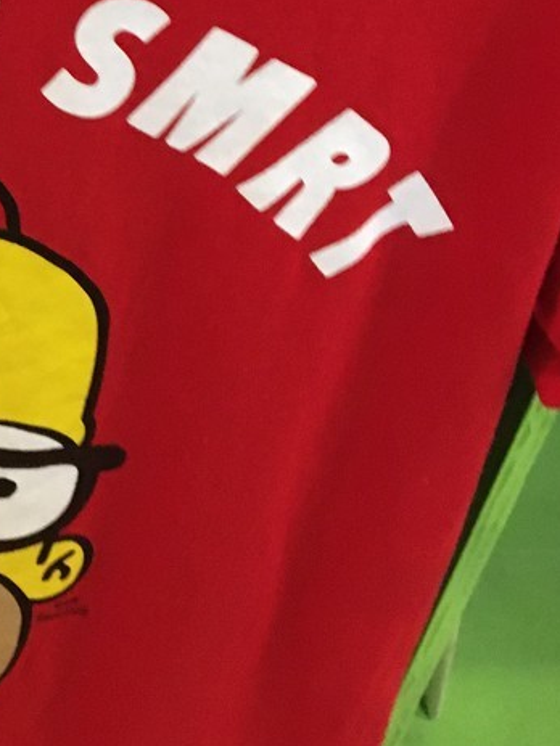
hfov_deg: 18.4
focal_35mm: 75
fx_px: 1618
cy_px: 106
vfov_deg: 25.4
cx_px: -150
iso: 250
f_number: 2.2
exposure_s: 1/15
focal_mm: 4.15
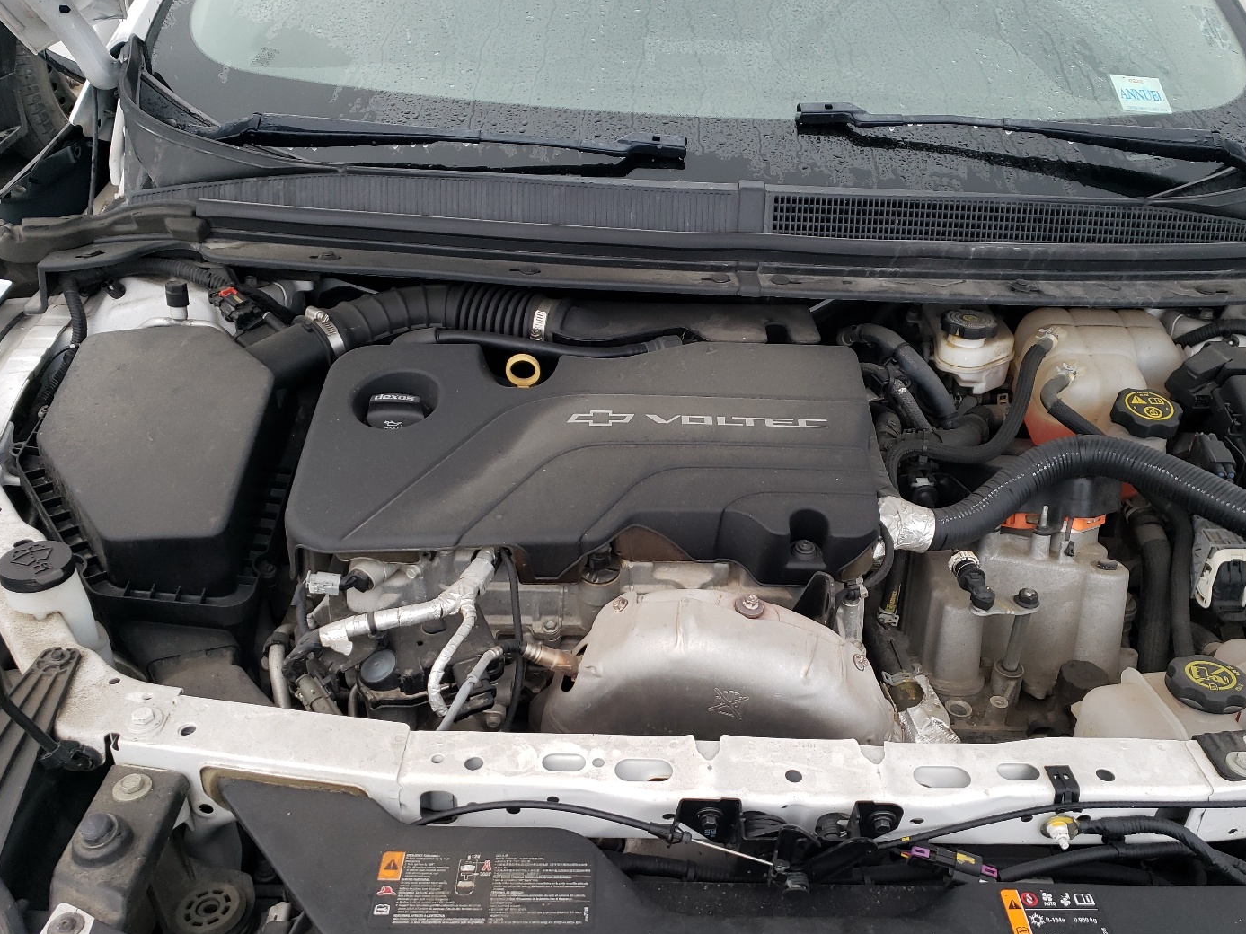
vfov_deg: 46.7
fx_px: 1080
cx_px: 670
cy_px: 507
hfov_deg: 59.9
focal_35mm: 30
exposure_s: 1/120
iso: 59
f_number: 1.5
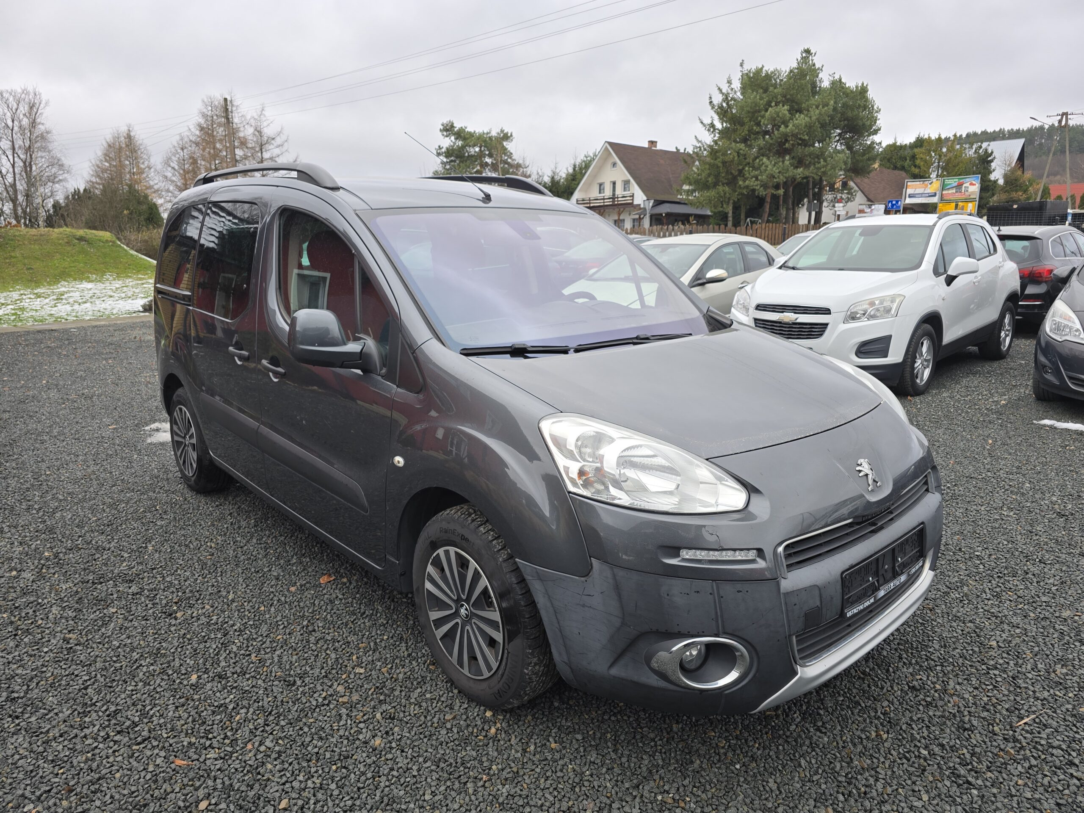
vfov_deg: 58.9
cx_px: 542
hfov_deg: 73.9
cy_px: 406
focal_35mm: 23
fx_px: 720
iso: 20
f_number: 1.7
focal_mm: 6.3
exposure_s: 1/180
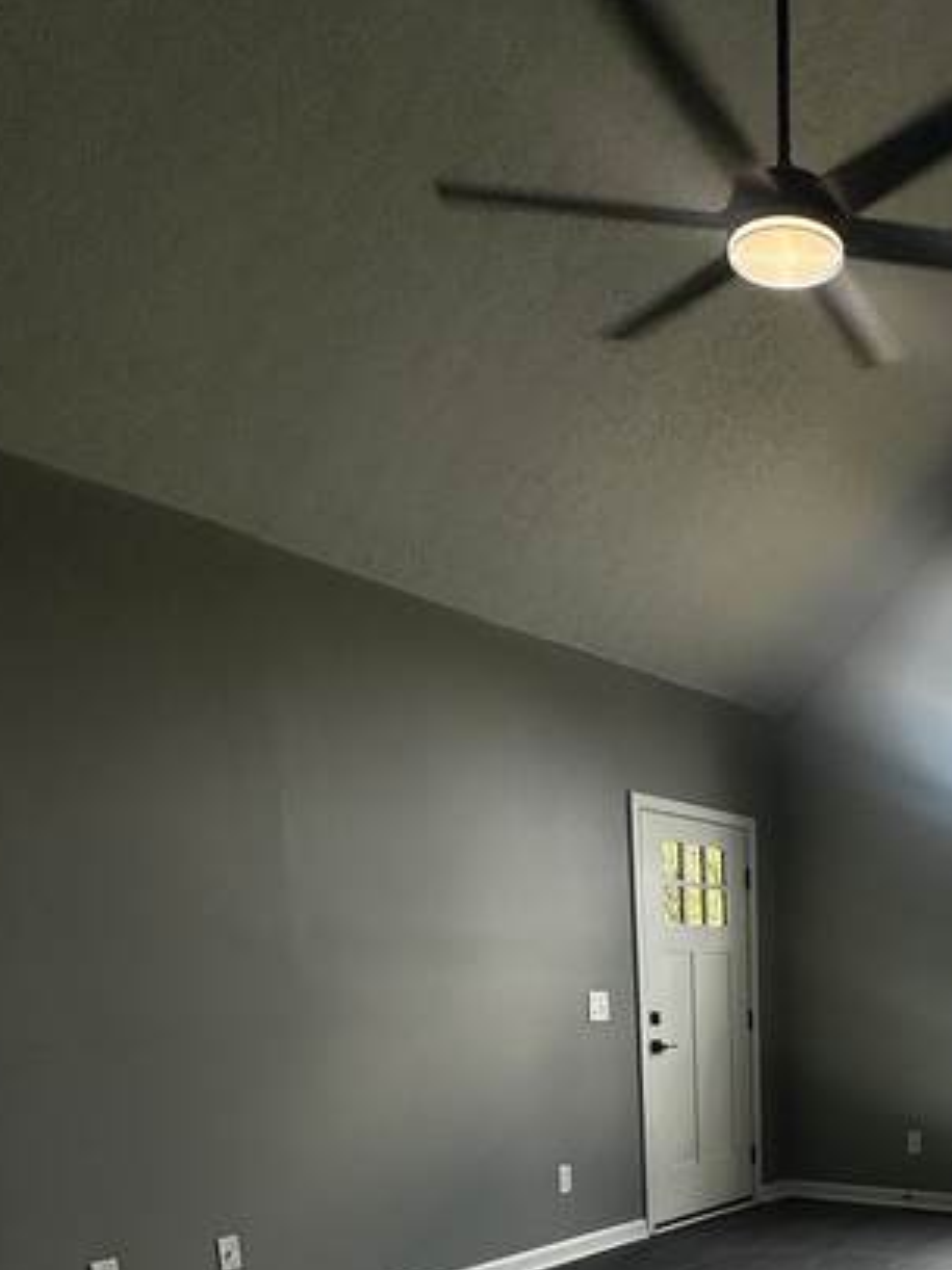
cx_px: 877
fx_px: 1211
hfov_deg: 39.5
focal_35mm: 33
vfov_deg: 48.3
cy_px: 1189
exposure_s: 1/154
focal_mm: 2.22
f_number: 2.2
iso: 40
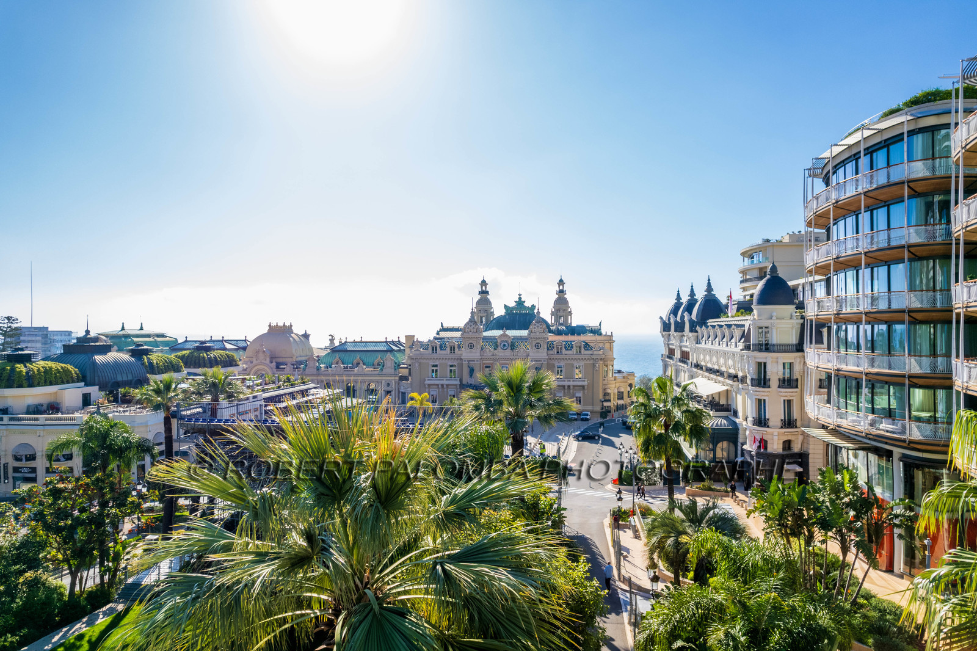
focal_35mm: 22
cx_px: 488
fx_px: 597
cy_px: 326
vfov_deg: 57.2
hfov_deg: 78.6
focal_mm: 8.4
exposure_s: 1/1250
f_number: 2.8
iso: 100
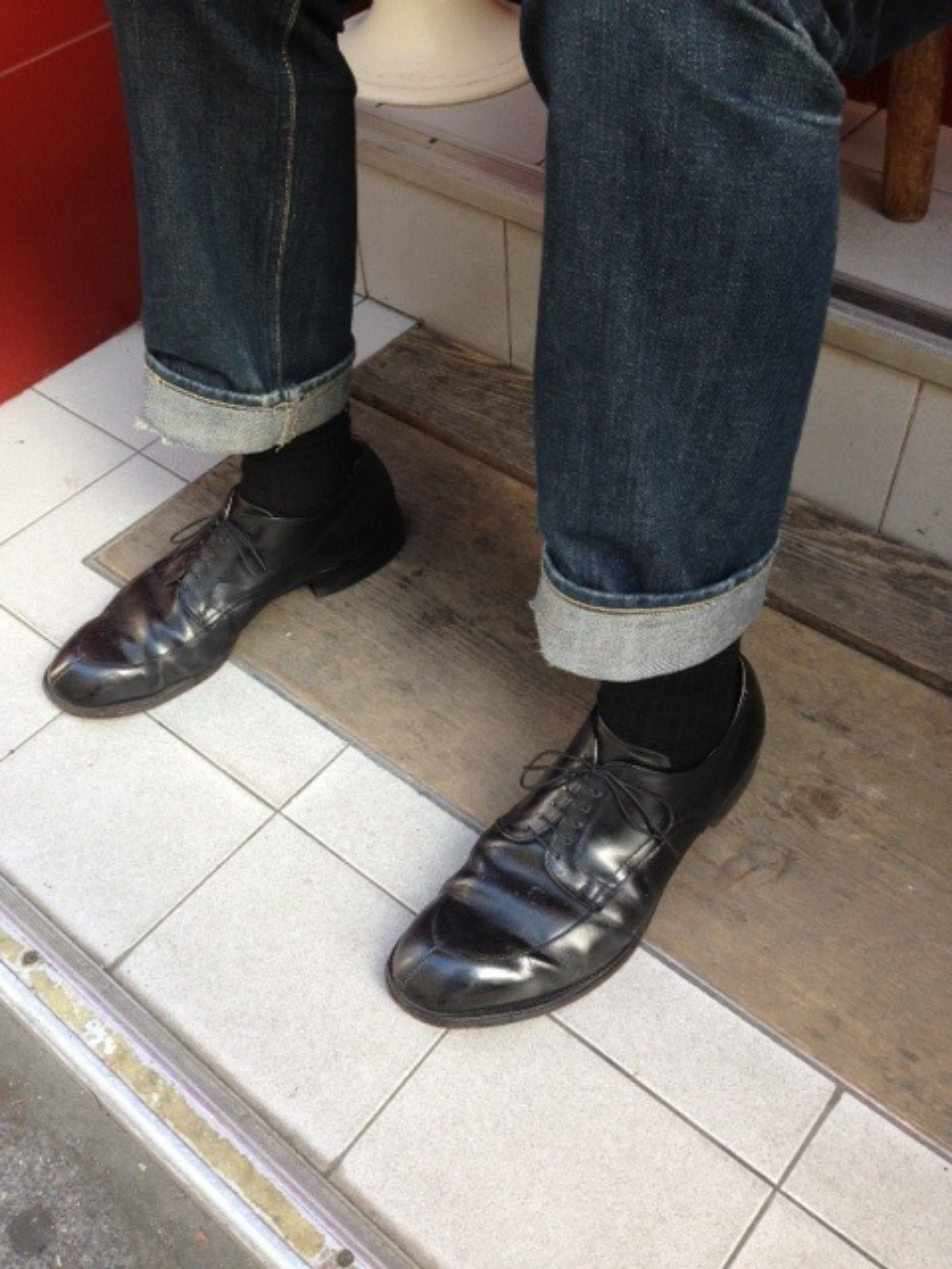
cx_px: 476
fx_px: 1210
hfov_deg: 42.9
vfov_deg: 55.4
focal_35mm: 33
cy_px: 634
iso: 80
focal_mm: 4.13
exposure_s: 1/120
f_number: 2.4
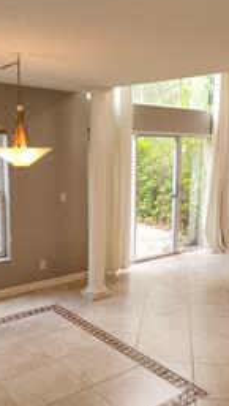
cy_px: 213
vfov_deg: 51.6
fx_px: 420
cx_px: 144
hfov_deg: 30.4
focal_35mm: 39
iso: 125
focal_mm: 5.4
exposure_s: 1/60
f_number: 1.8
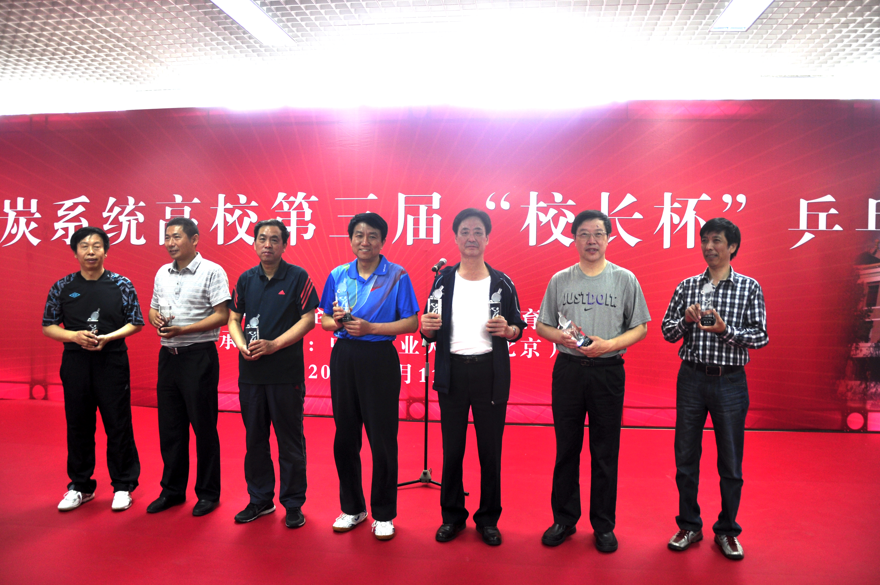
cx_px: 440
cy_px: 292
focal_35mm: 27
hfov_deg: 67.4
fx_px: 659
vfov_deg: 47.8
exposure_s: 1/20
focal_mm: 18
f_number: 3.5
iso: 200
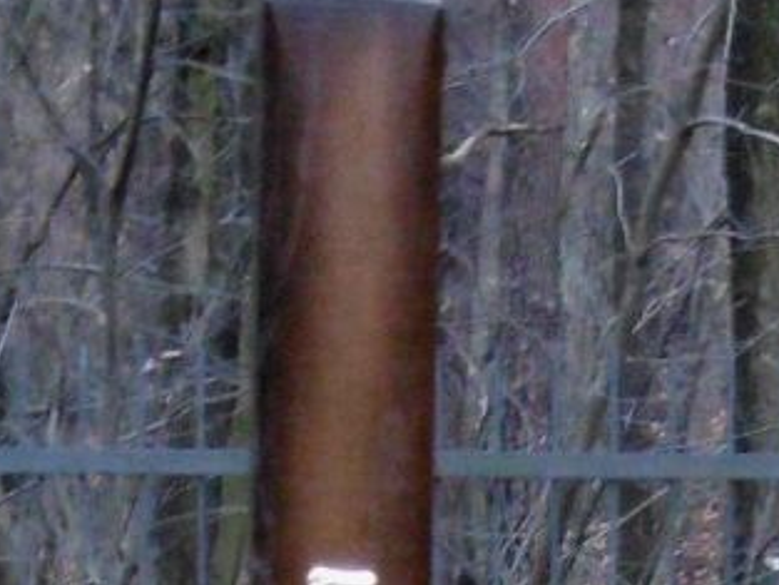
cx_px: 567
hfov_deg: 7.0
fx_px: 6326
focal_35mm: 281
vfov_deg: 5.0
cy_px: 1690
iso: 400
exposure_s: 1/15
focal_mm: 7.7
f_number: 3.8
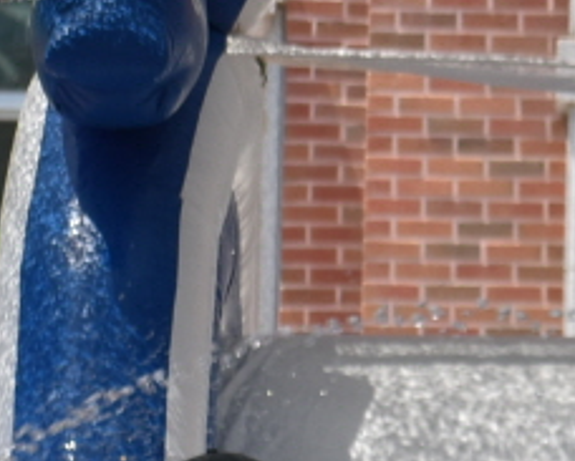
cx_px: 1155
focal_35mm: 481
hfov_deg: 4.0
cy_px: 663
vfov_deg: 3.2
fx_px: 8196
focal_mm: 78
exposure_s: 1/250
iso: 200
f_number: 8
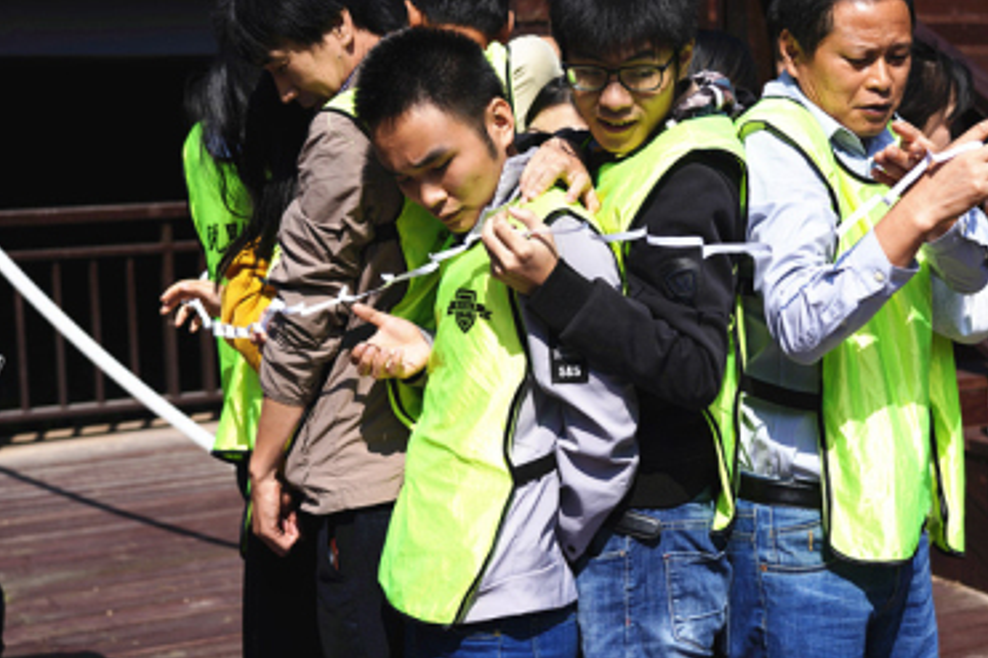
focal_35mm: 66
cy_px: 294
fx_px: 1810
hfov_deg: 30.3
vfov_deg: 20.6
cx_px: 647
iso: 100
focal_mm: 49
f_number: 4
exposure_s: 1/2000
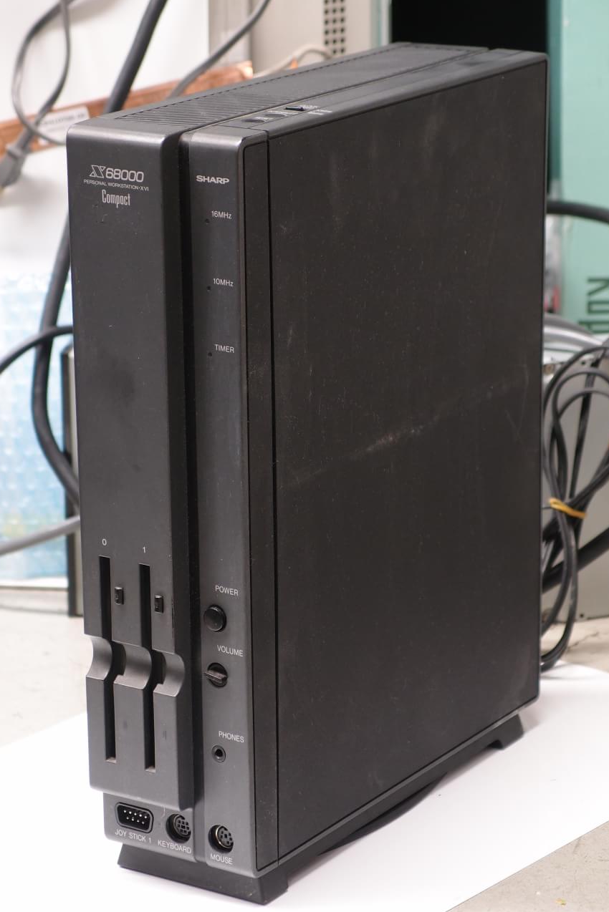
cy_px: 456
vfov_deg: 17.5
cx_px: 298
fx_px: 2967
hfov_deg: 11.7
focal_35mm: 117
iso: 100
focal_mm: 24
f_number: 2.8
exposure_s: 1/6
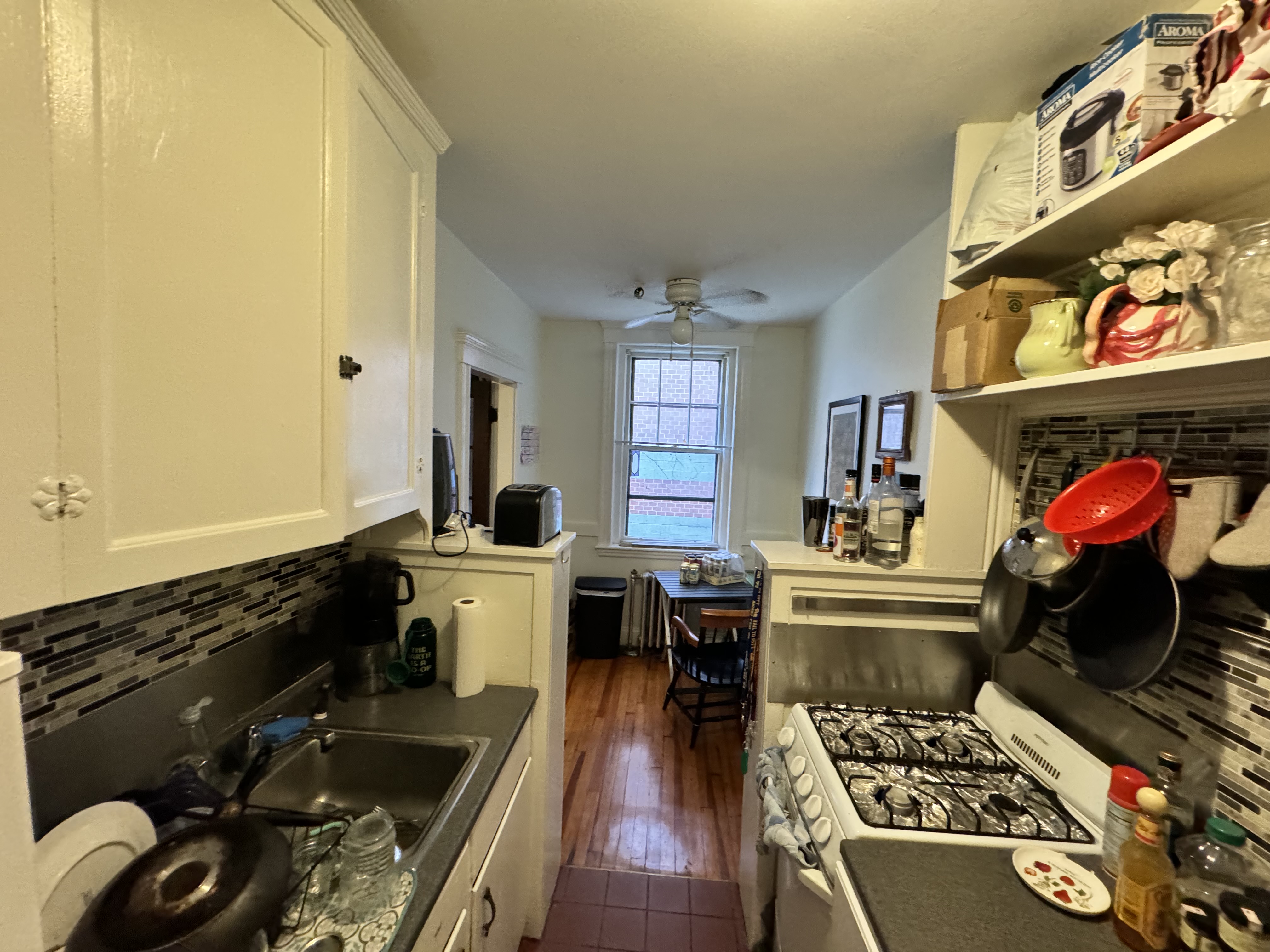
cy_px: 476
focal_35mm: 14
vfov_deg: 85.7
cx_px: 635
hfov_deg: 102.1
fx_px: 514
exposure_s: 1/60
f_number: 2.2
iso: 640
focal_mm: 2.22
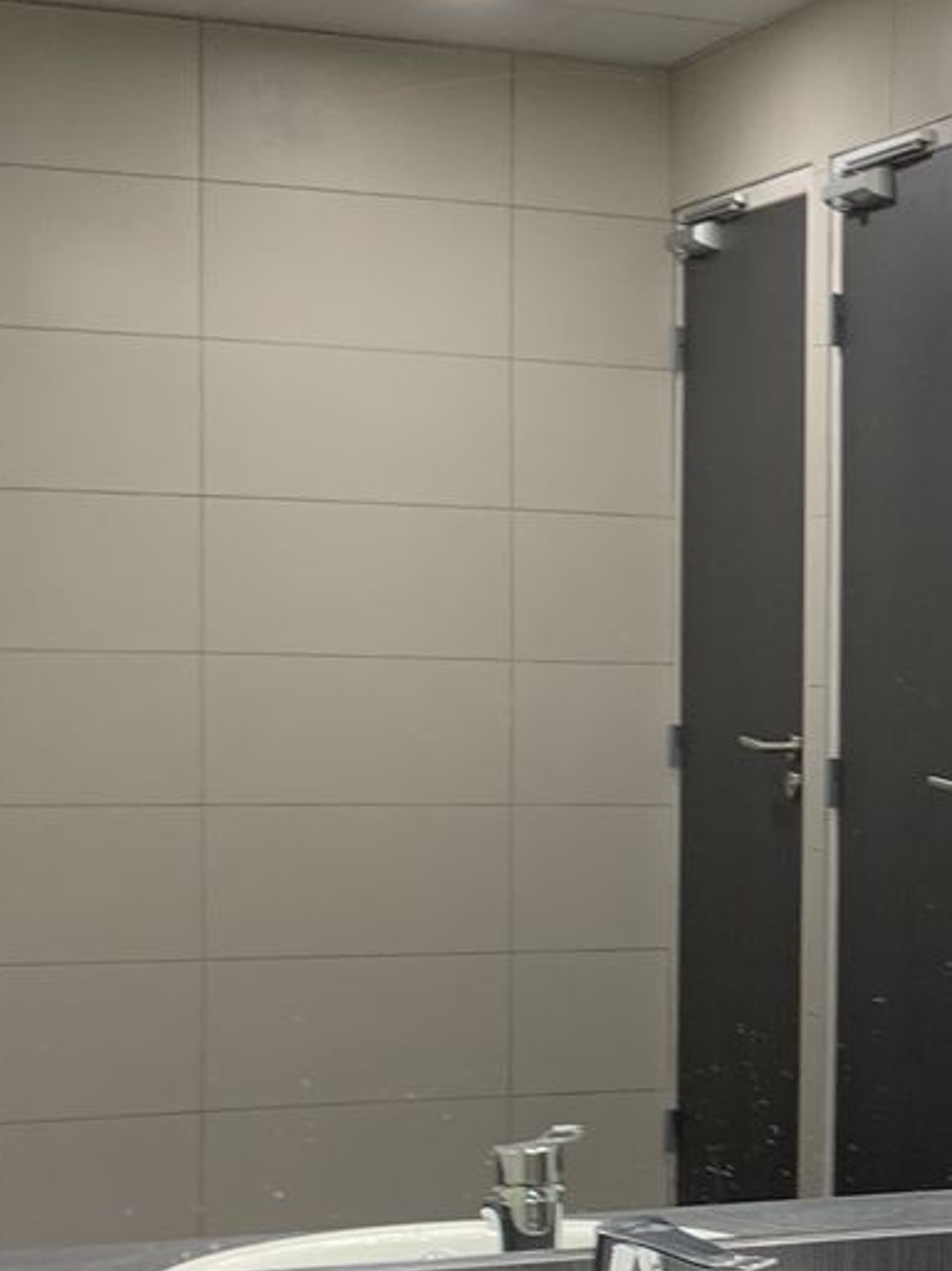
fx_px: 2973
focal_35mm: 81
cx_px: 1150
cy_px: 925
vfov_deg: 23.9
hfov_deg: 17.3
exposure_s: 1/50
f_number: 1.8
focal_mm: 4.25
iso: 80
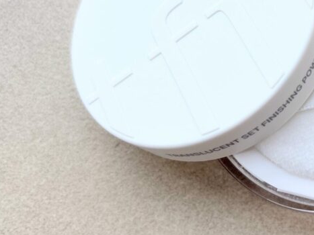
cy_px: 70
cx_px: 288
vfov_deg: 25.4
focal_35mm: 57
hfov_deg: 32.0
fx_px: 517
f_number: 1.6
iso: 80
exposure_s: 1/100
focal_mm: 5.96
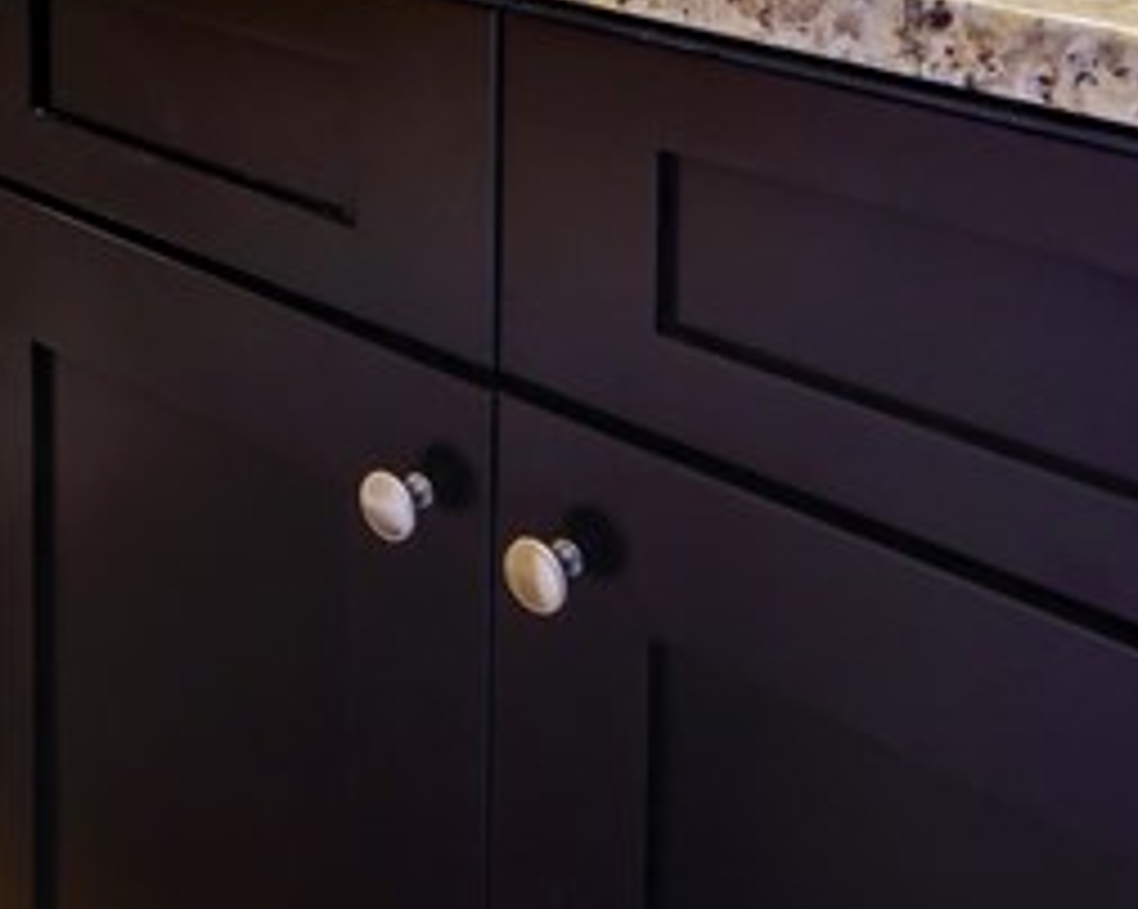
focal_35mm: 57
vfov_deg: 21.1
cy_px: -562
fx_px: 1918
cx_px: -36
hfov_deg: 30.4
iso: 100
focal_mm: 16
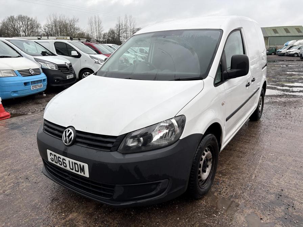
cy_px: 114
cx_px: 152
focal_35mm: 26
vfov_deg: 53.1
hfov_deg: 67.3
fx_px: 228
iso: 50
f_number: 1.6
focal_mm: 5.96
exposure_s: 1/500
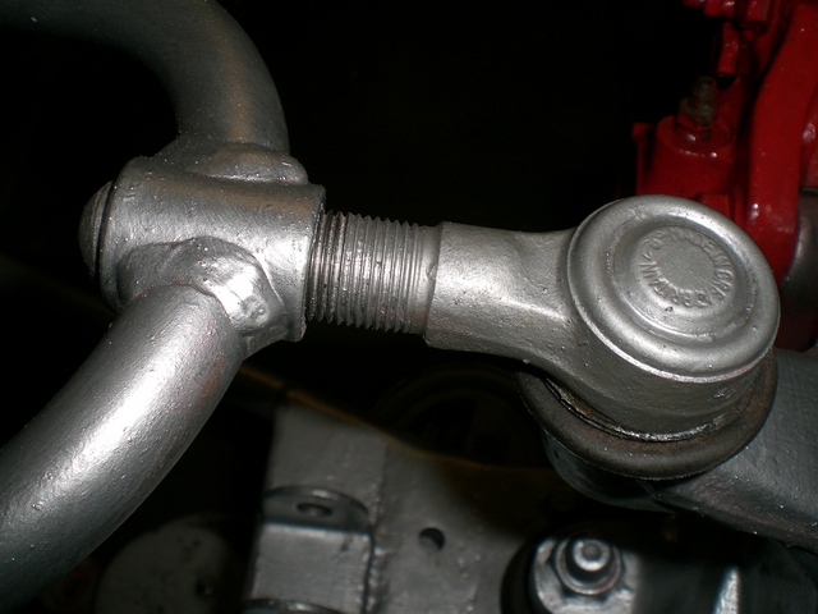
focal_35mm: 38
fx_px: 898
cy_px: 307
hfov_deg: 49.0
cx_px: 409
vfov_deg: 37.7
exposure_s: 1/60
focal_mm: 6.3
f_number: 4.4
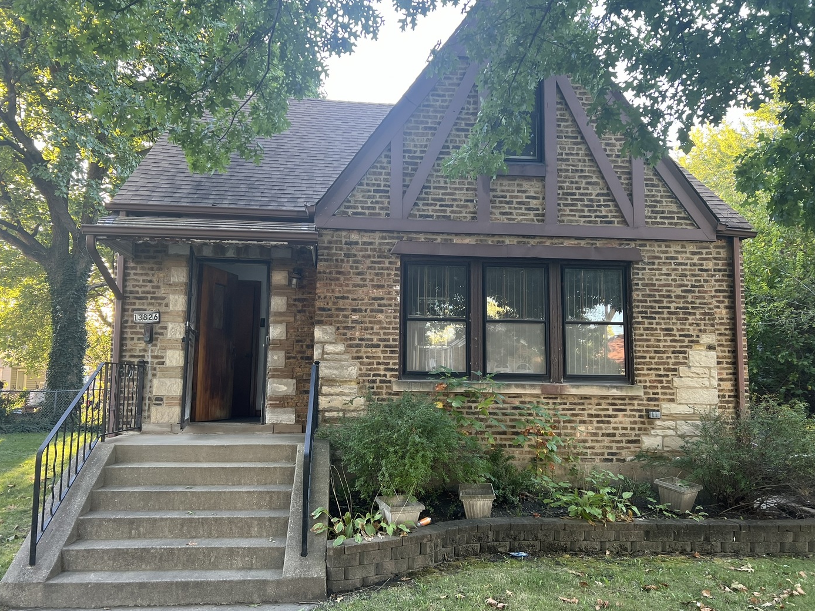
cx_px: 394
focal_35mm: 27
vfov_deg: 51.3
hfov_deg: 65.3
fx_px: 636
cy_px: 308
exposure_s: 1/121
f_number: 1.5
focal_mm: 5.7
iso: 100
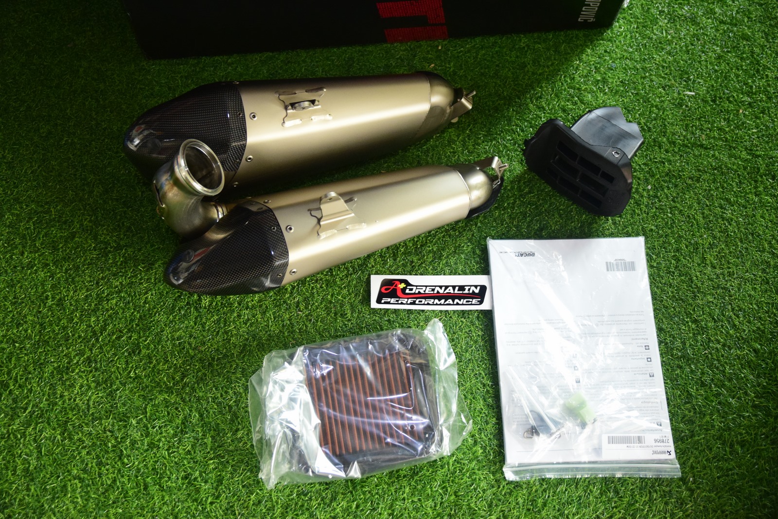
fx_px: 1005
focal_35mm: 46
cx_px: 389
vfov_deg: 29.0
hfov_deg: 42.3
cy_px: 260
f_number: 4
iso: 2000
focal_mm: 31
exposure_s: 1/100
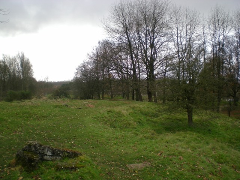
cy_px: 90
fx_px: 263
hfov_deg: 49.0
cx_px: 120
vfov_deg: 37.7
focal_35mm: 38
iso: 50
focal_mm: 6.3
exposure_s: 1/180
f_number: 3.1
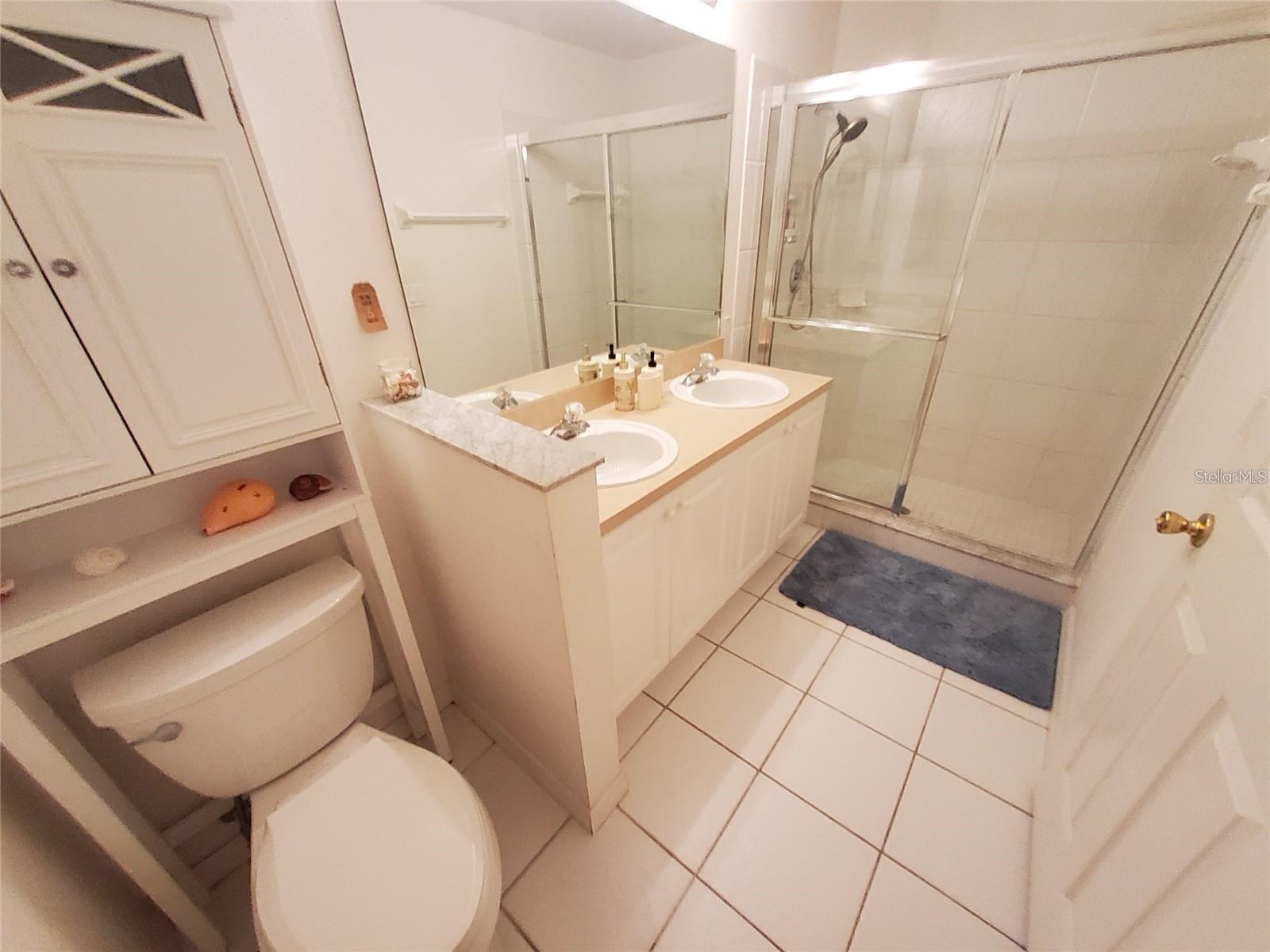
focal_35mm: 13
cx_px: 635
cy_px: 476
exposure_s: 1/30
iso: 250
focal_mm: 1.13
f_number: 2.2
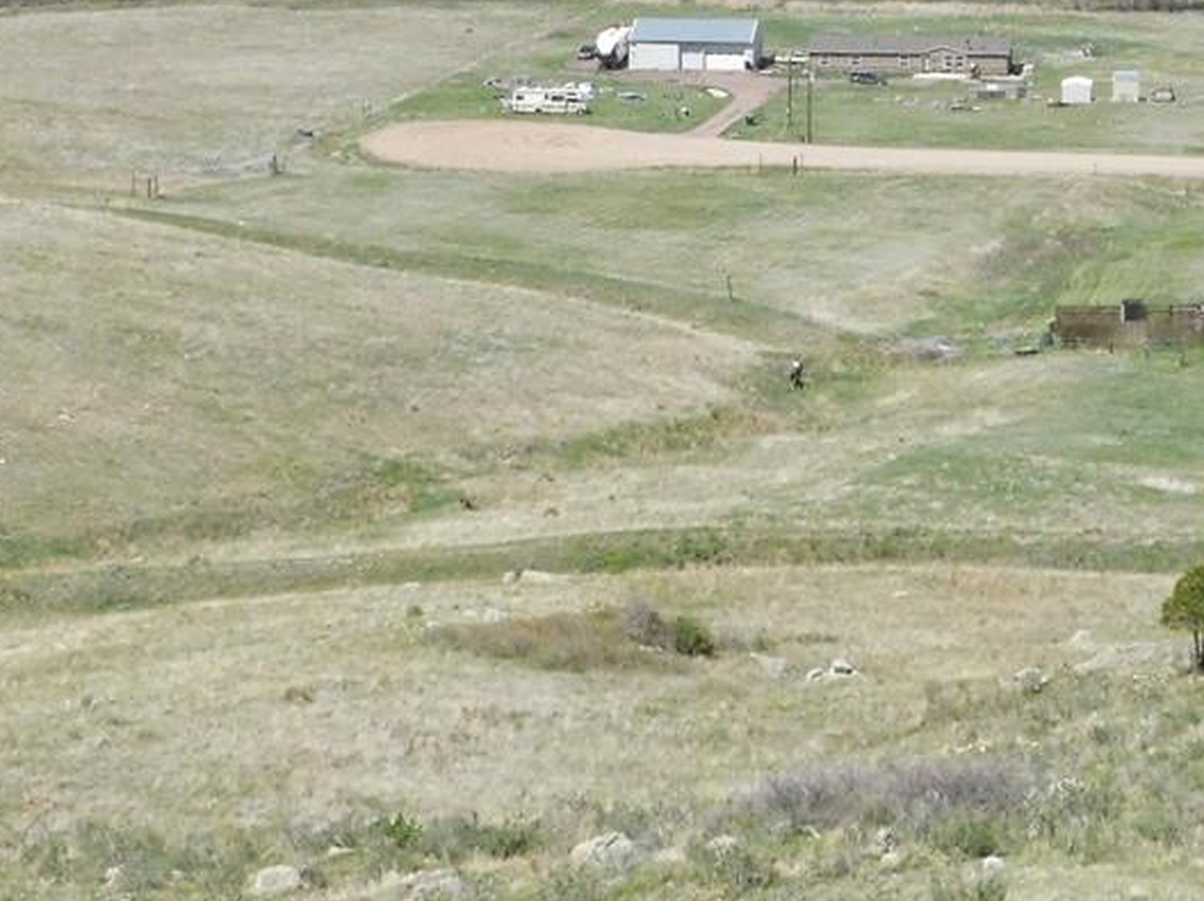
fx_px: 3440
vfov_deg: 14.7
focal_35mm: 99
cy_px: 42
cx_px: 695
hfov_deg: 19.8
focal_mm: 9
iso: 800
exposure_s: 1/1500
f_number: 7.6
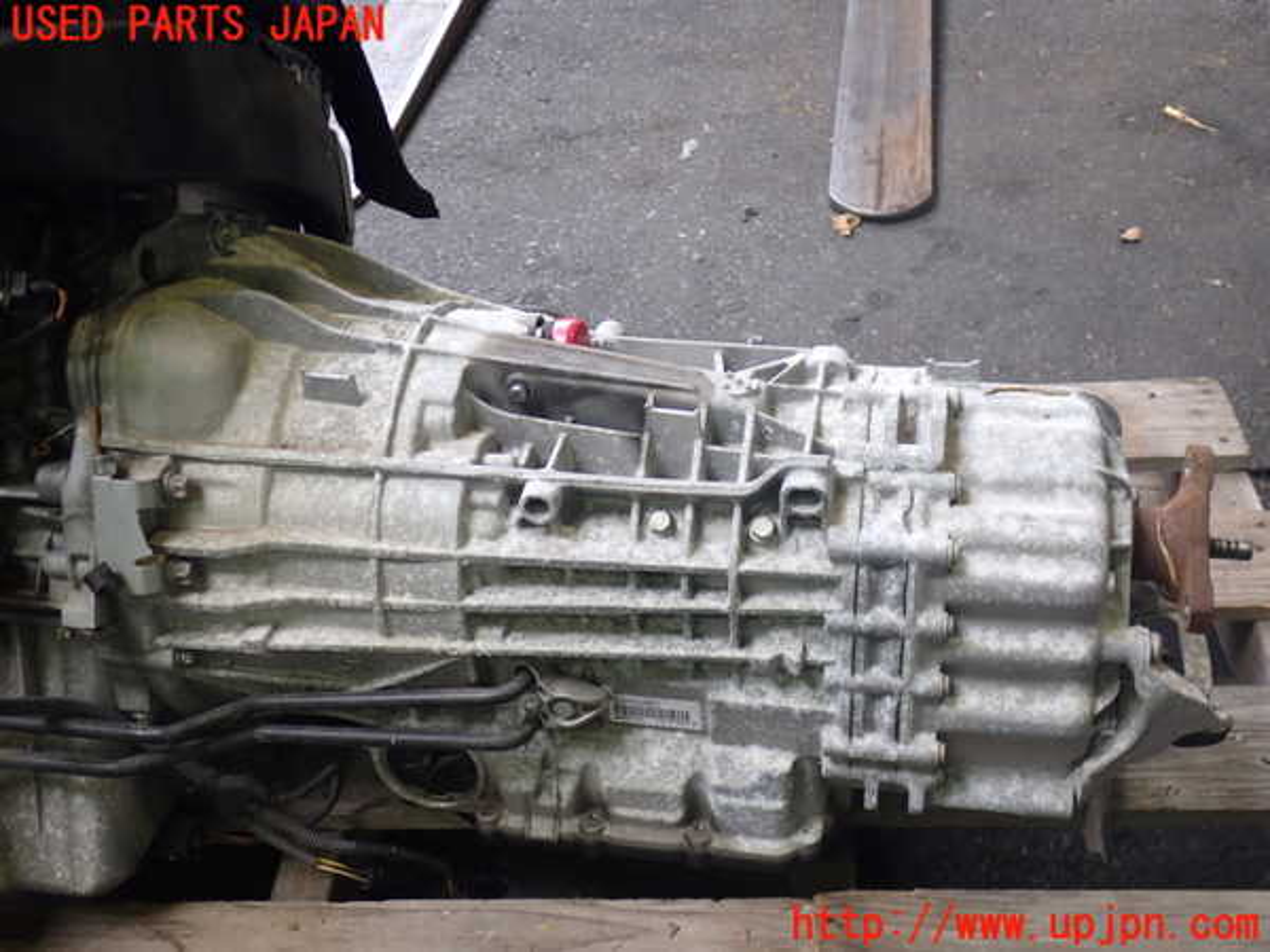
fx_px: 1394
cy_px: 476
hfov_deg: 49.0
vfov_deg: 37.7
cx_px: 635
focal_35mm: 38
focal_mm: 6.83
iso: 200
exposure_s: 1/60
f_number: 2.7
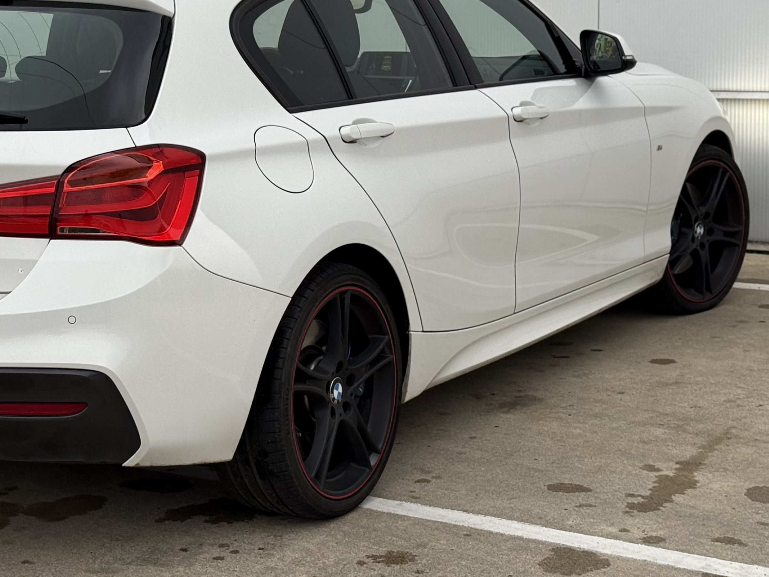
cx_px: 225
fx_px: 1800
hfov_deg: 23.9
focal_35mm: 81
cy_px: 177
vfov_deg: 18.1
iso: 64
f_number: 1.78
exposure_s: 1/255
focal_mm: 6.76
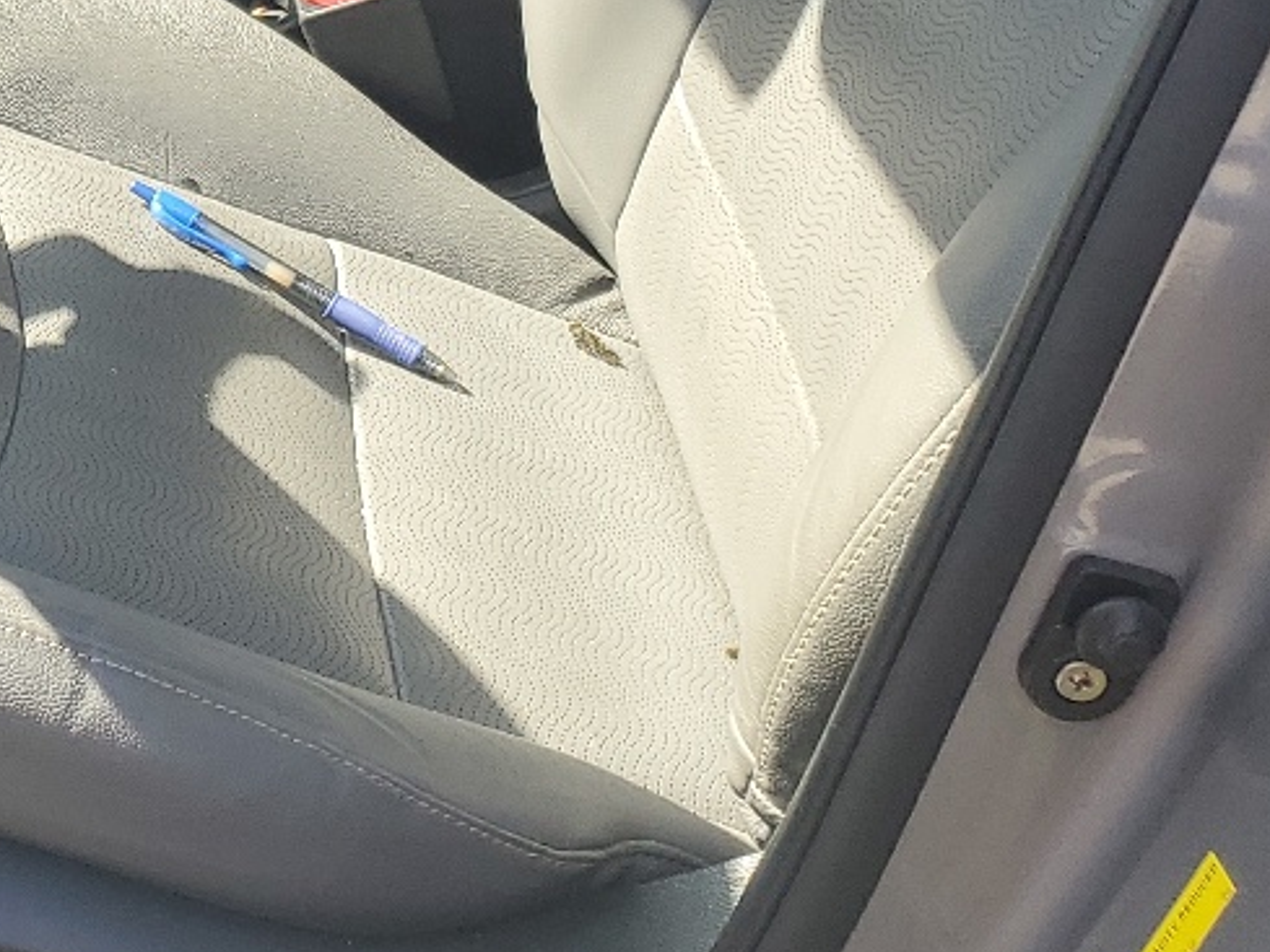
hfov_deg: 20.8
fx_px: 3119
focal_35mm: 85
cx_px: -416
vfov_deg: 16.7
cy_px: -156
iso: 50
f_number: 1.5
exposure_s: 1/333
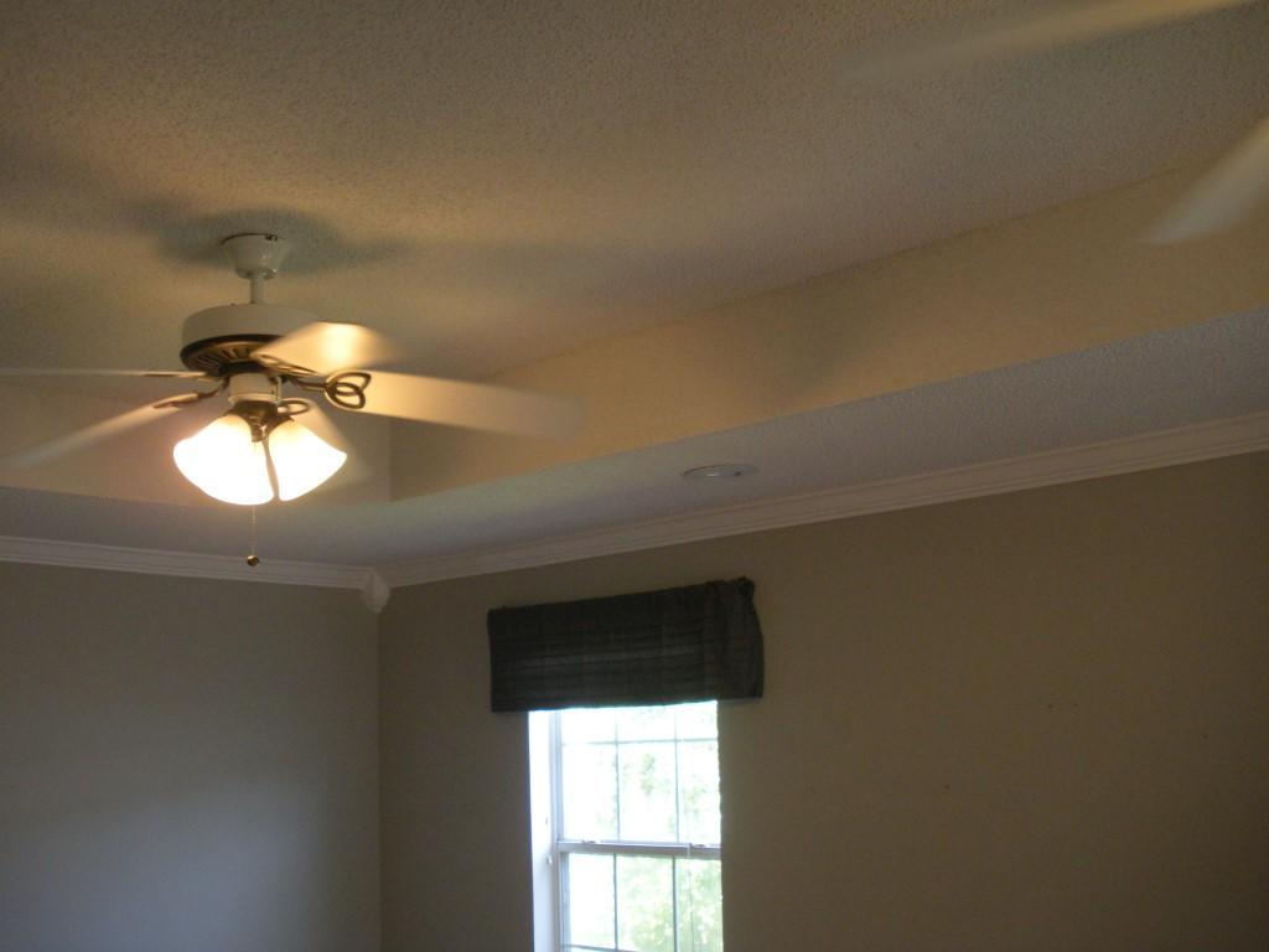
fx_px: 1320
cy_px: 476
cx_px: 634
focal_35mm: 36
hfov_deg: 51.4
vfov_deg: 39.7
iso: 258
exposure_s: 1/60.5
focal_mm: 6.3
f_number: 3.5
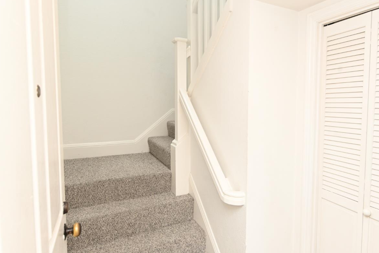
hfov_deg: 75.5
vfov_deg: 55.1
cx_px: 222
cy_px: 121
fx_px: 242
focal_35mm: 23
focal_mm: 18
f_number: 6.3
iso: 800
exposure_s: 1/60
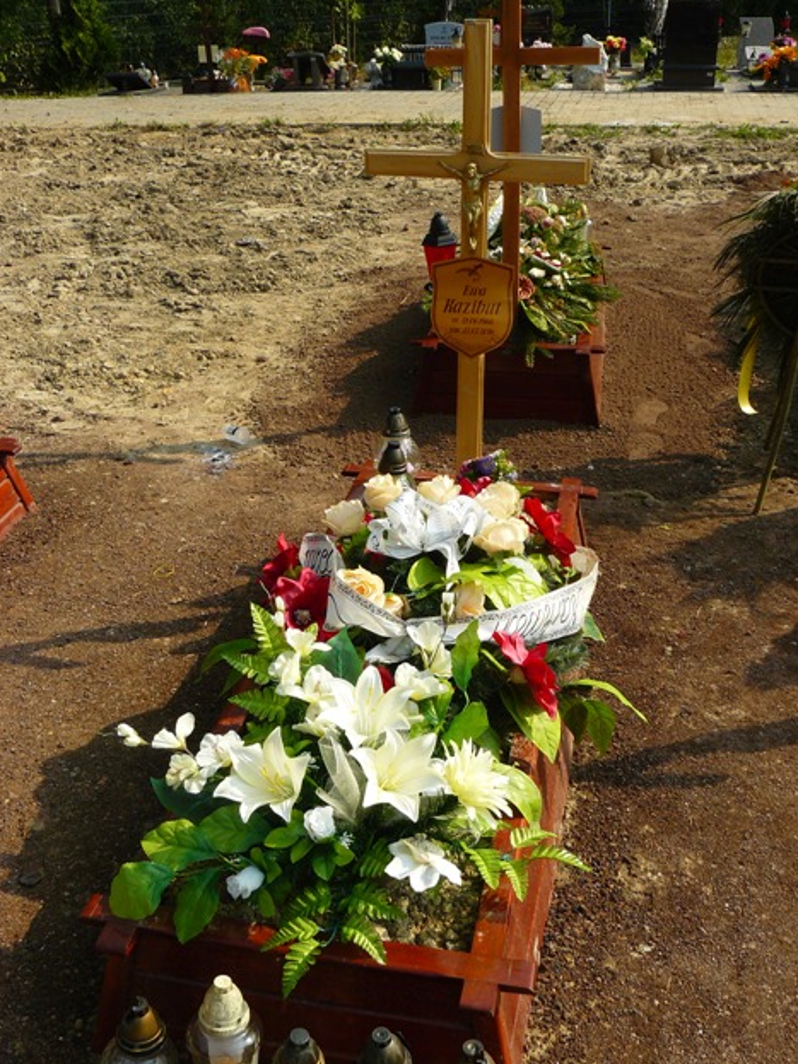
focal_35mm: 37
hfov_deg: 38.7
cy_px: 529
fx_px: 1138
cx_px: 407
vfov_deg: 50.1
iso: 100
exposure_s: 1/320
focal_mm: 6
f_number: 5.6
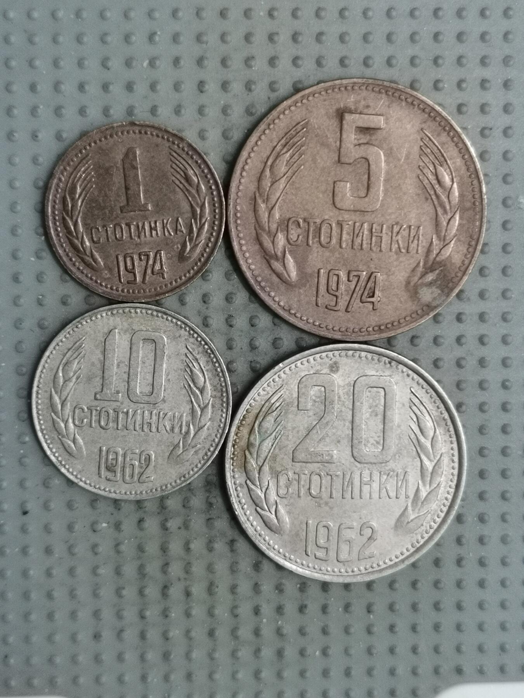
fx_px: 1050
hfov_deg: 28.0
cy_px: 349
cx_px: 262
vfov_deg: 36.8
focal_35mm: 52
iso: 320
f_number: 1.8
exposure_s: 1/30
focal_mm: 4.75
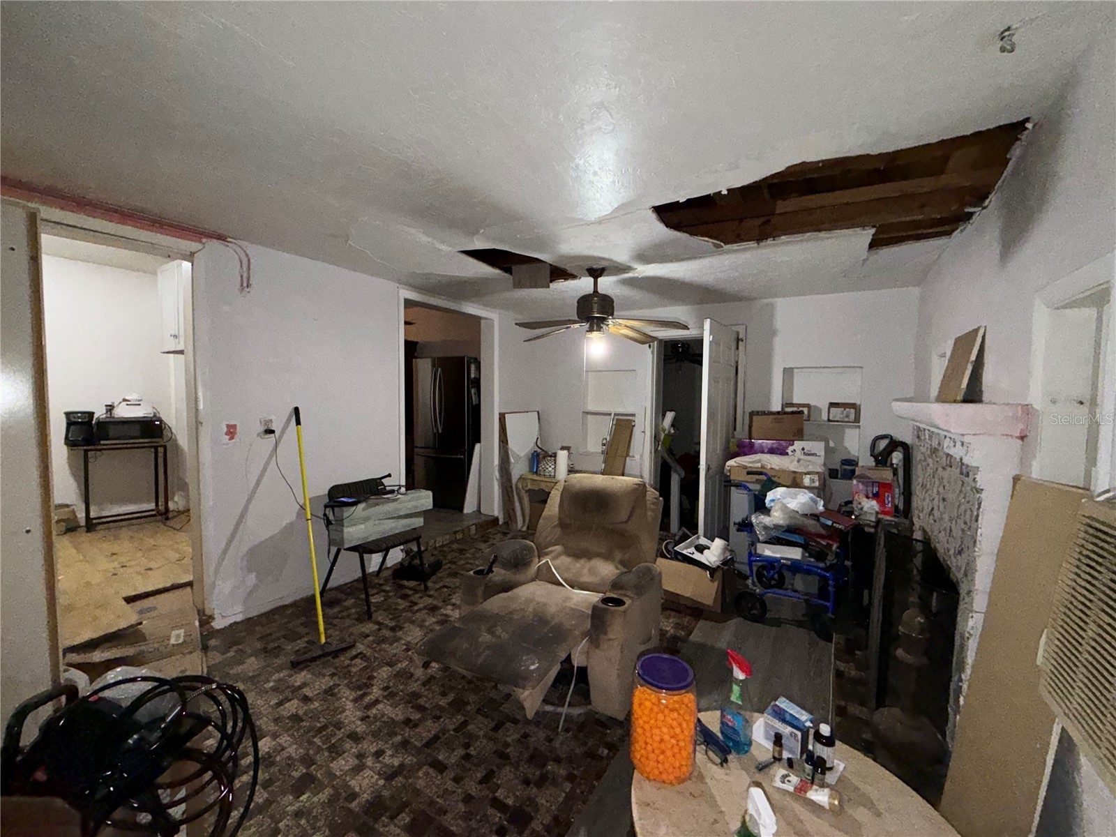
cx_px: 558
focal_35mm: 14
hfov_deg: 102.1
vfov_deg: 85.7
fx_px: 451
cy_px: 418
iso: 320
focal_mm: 2.22
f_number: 2.2
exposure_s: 1/60
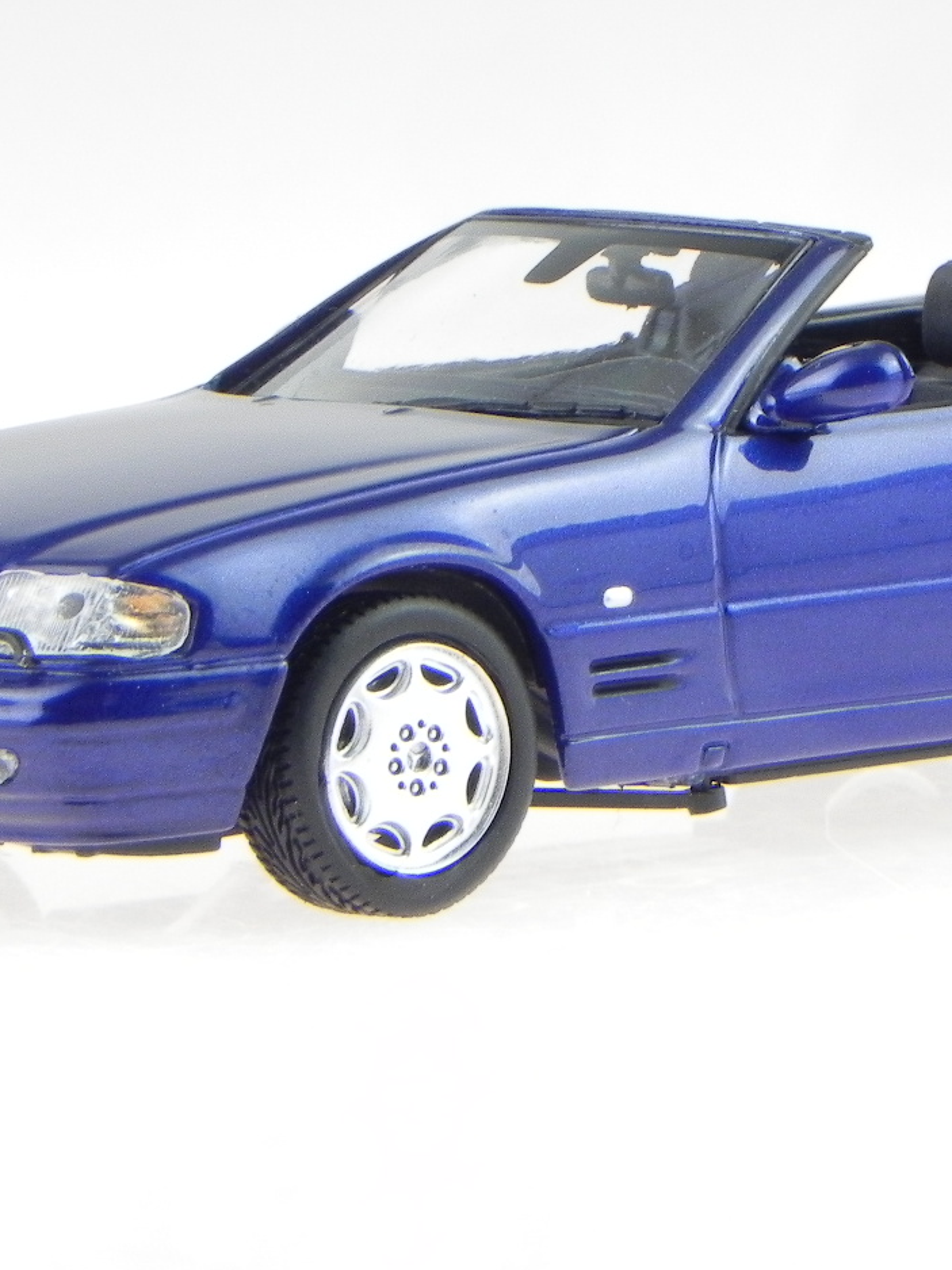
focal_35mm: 314
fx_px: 11519
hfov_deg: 4.7
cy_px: 463
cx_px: 626
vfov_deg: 6.3
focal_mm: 32.7
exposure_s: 1/22.2
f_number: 8
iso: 278
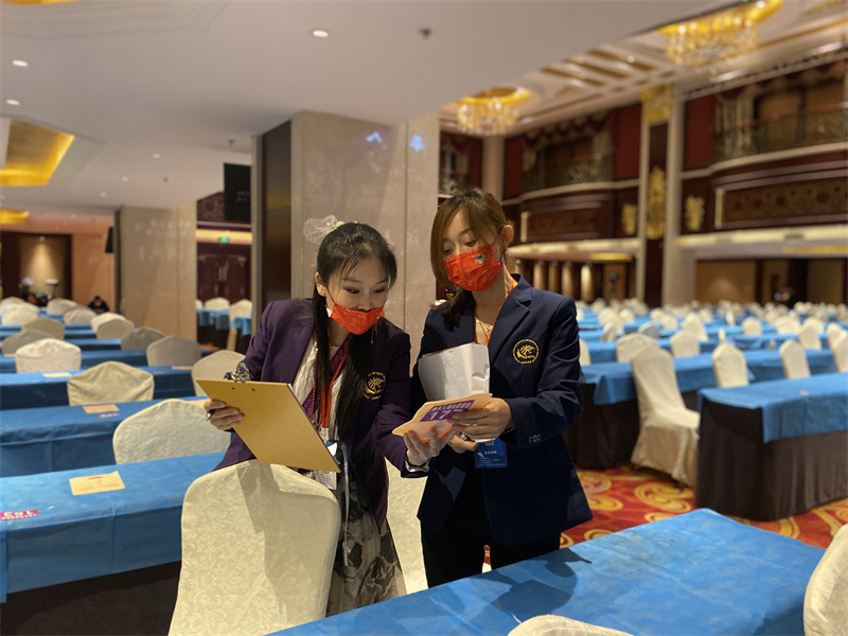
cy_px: 318
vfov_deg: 53.1
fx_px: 637
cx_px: 424
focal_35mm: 26
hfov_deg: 67.3
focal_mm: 4.25
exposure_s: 1/50
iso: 400
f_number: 1.8
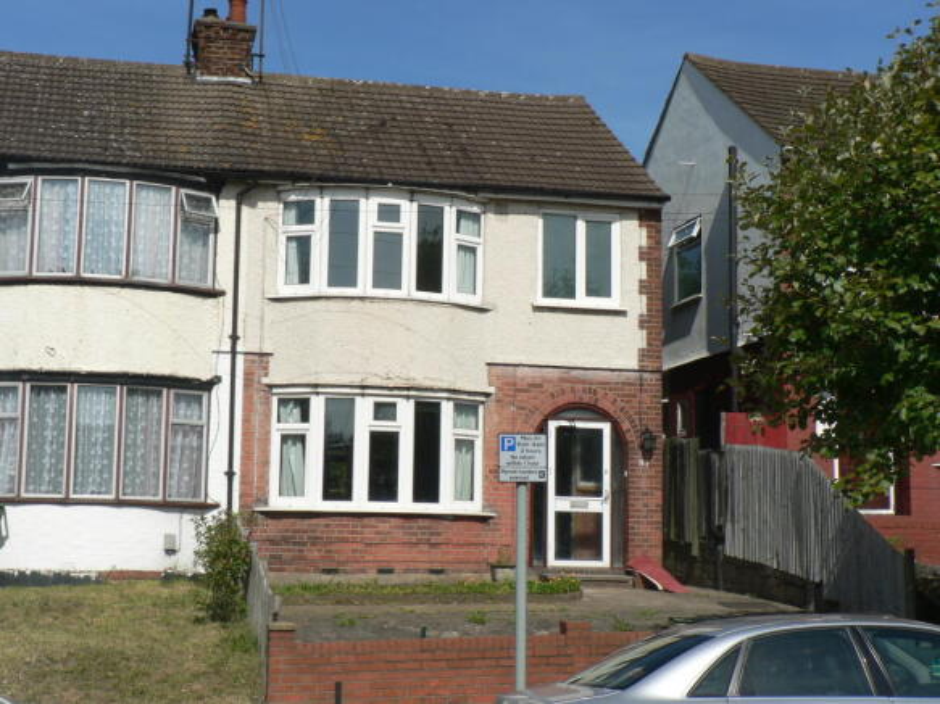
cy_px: 352
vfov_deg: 25.2
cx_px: 470
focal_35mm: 58
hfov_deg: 33.2
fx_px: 1575
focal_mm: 9.6
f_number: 5.6
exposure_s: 1/500
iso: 80
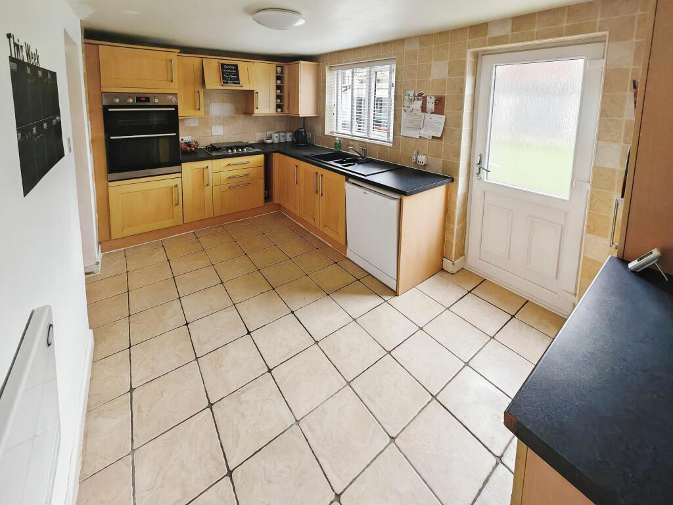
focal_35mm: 13
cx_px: 336
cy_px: 252
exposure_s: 1/49
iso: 320
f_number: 2
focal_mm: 1.82
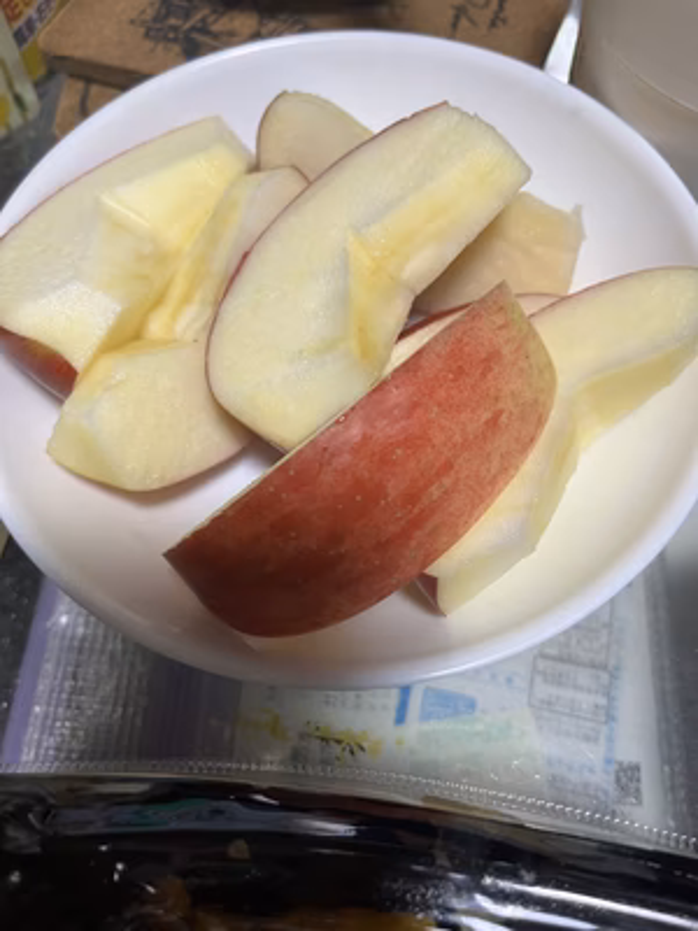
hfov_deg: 53.1
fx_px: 699
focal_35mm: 26
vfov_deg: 67.3
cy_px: 466
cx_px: 349
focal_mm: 5.1
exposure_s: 1/50
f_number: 1.6
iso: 100
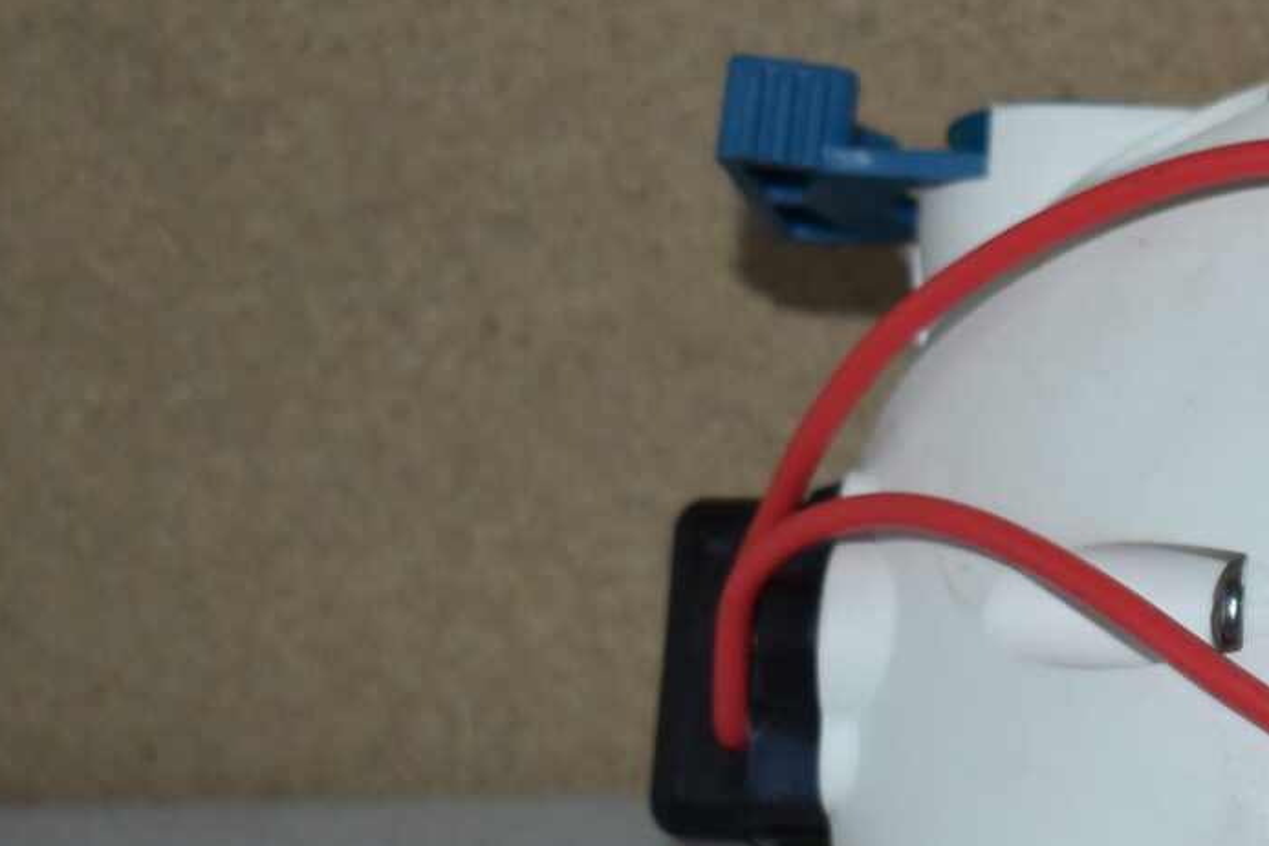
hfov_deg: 13.8
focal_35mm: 144
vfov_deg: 9.5
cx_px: 1564
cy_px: 556
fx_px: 5076
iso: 220
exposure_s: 1/60
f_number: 4
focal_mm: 26
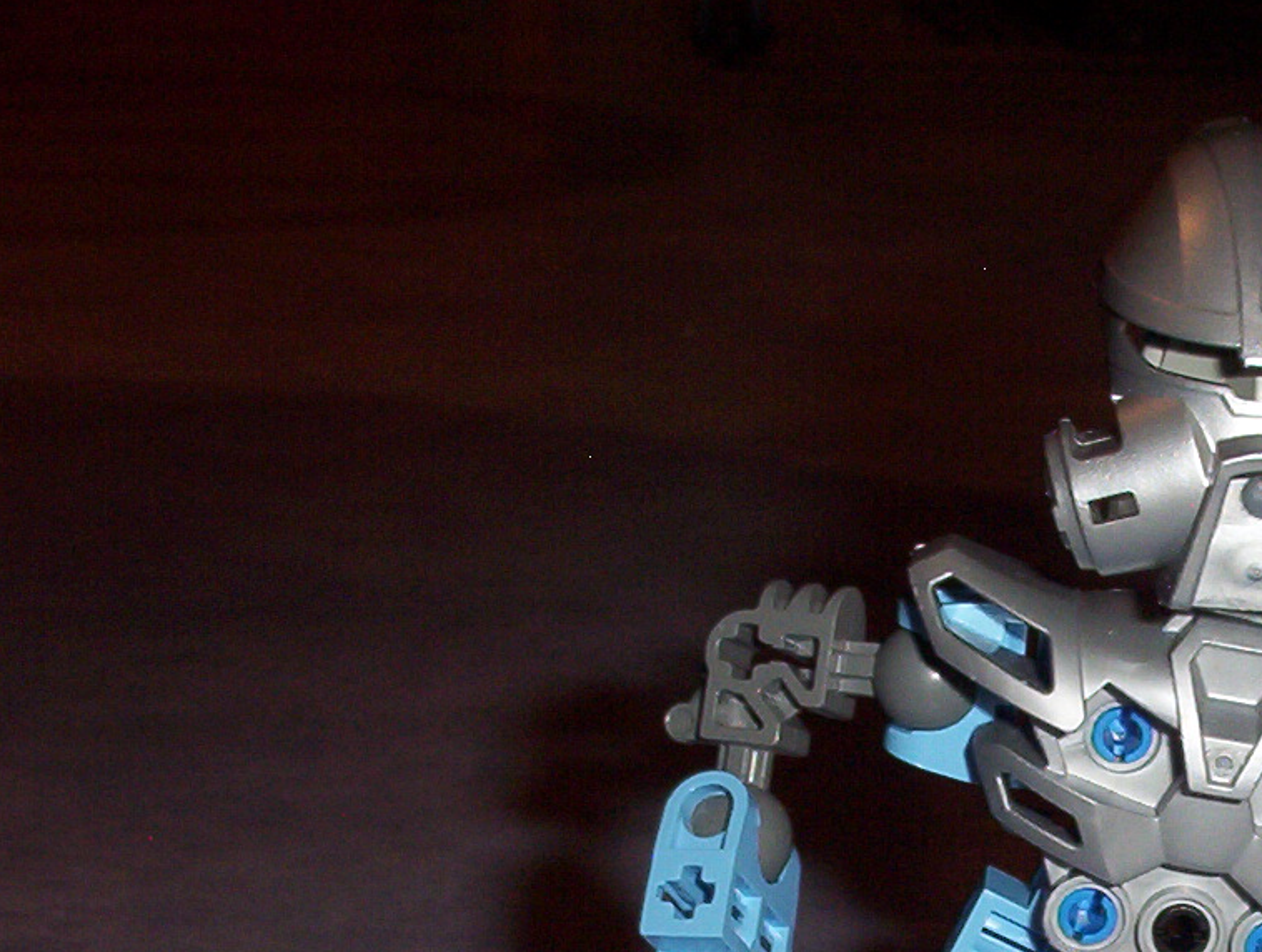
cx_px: 1237
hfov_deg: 22.4
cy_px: 912
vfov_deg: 17.3
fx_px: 3069
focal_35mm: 84
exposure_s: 1/30
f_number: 4.5
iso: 140
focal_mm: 6
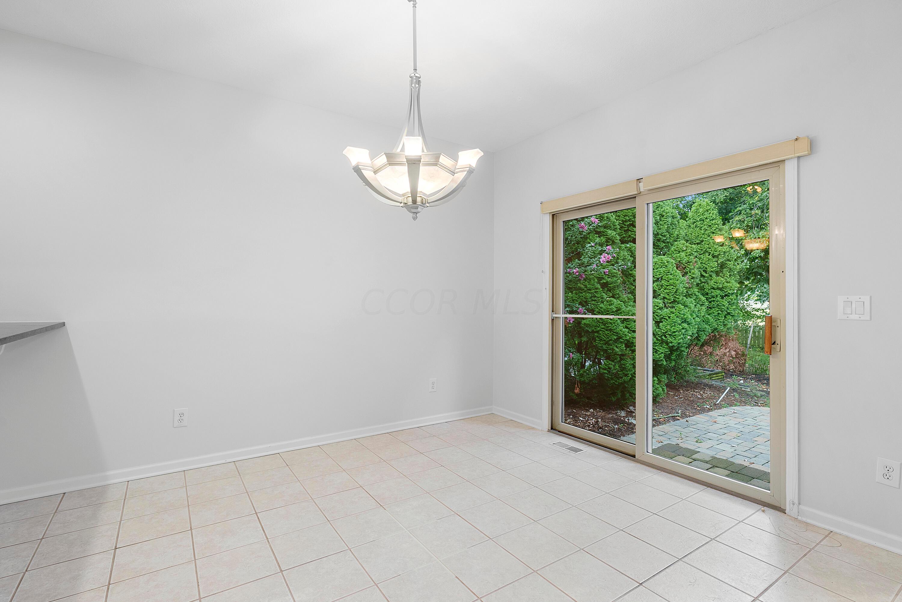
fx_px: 426
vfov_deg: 70.5
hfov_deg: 93.3
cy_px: 301
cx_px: 451
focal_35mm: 17
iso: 640
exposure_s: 1/3
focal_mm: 17
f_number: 9
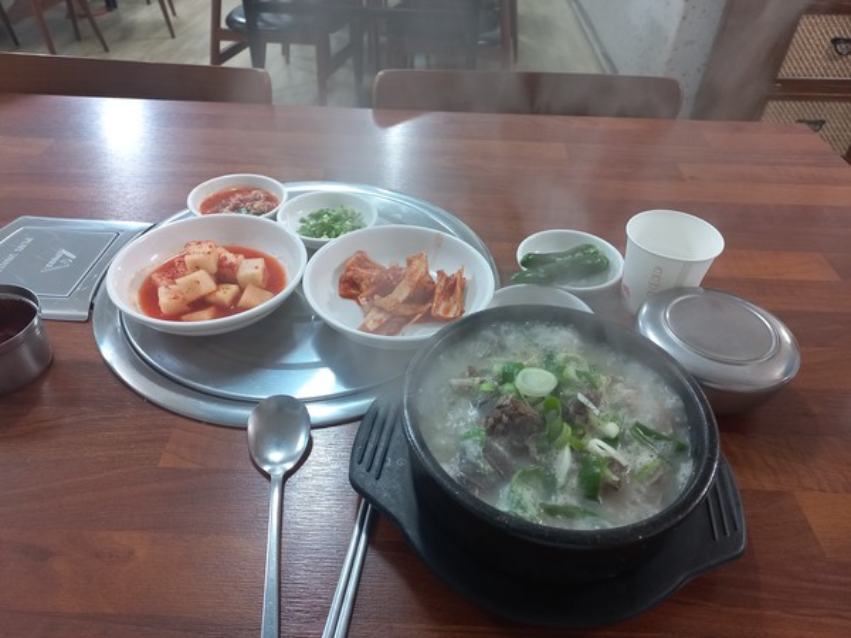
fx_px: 615
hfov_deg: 69.4
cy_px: 319
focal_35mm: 25
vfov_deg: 54.9
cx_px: 426
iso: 250
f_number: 1.8
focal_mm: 4.6
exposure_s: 1/33.3
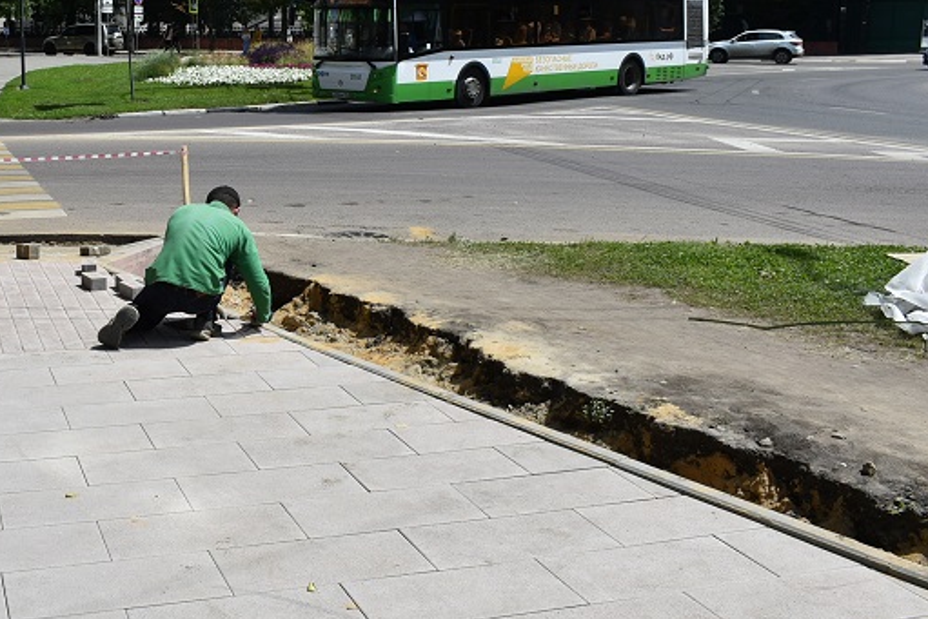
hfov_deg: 40.7
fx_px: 1212
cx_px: 236
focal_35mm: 47
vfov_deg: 28.5
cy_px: 221
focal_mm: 20
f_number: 9
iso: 100
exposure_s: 1/320
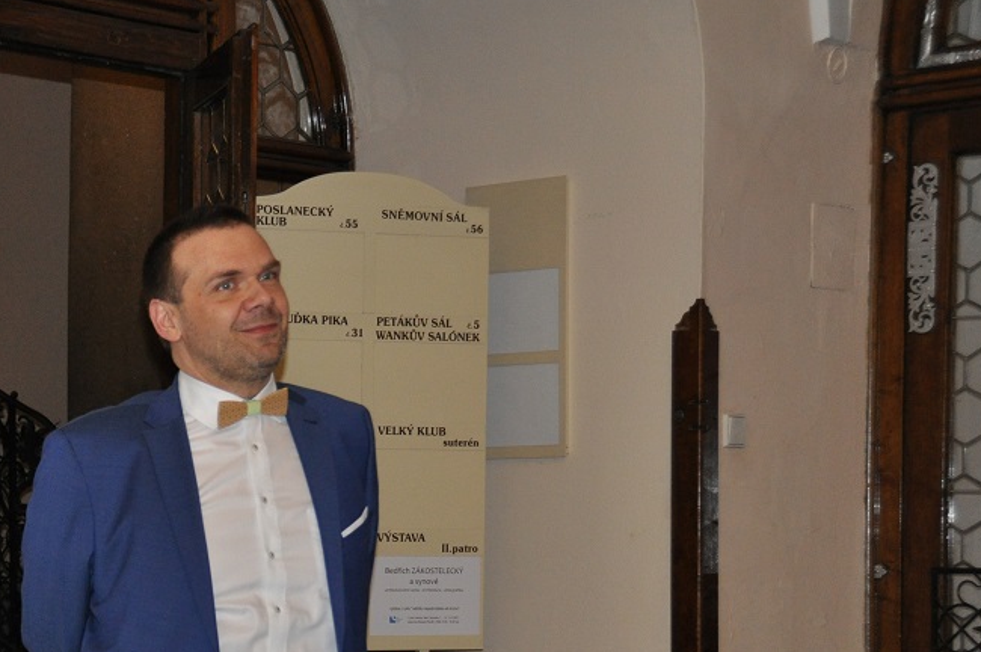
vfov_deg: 14.0
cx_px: 95
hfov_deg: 20.6
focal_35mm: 97
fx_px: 2638
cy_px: 549
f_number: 4.2
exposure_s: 1/60
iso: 800
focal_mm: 35
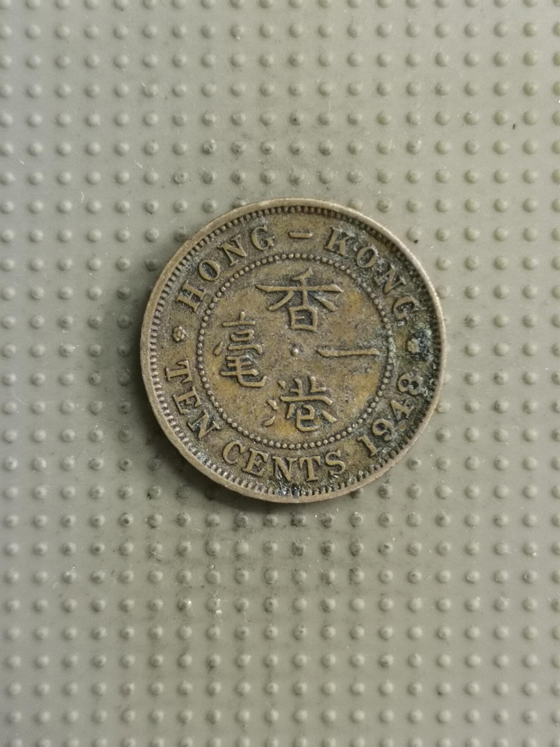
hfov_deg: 28.0
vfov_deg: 36.8
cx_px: 280
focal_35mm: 52
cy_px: 374
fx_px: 1122
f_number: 1.8
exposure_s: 1/25.7
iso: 400
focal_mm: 4.75
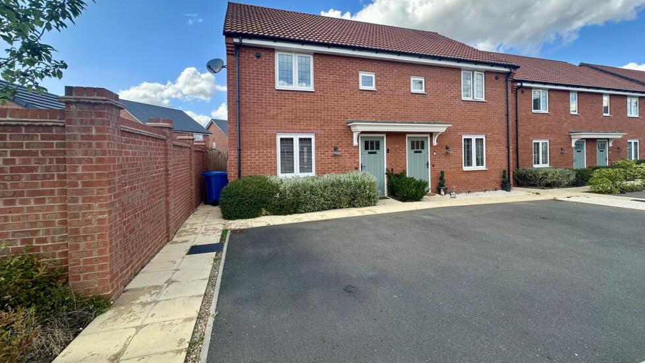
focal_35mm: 16
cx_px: 327
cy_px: 155
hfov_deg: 99.4
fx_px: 274
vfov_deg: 66.7
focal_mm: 2.22
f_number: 2.2
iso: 40
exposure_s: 1/527
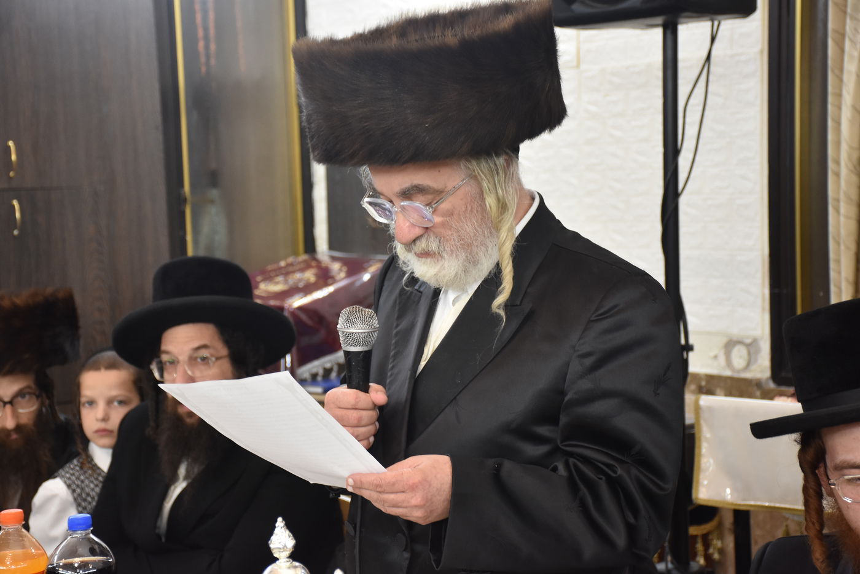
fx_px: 1792
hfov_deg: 27.0
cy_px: 287
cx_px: 430
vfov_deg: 18.2
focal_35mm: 75
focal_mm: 50
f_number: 5.6
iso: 1000
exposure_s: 1/80
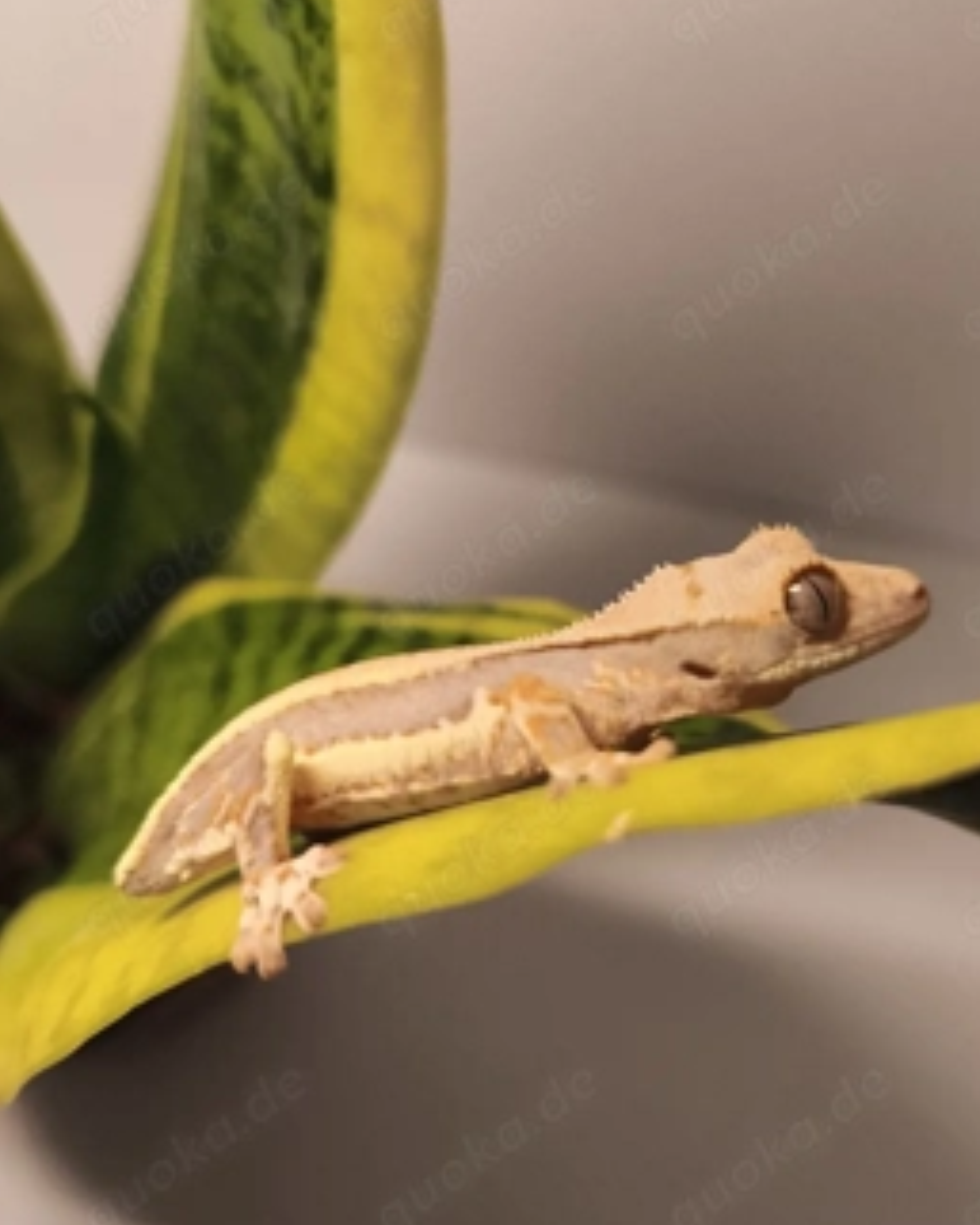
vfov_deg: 62.2
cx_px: 568
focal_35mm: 28
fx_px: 1015
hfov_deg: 51.3
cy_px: 595
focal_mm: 5.35
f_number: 1.7
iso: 200
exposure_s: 1/100
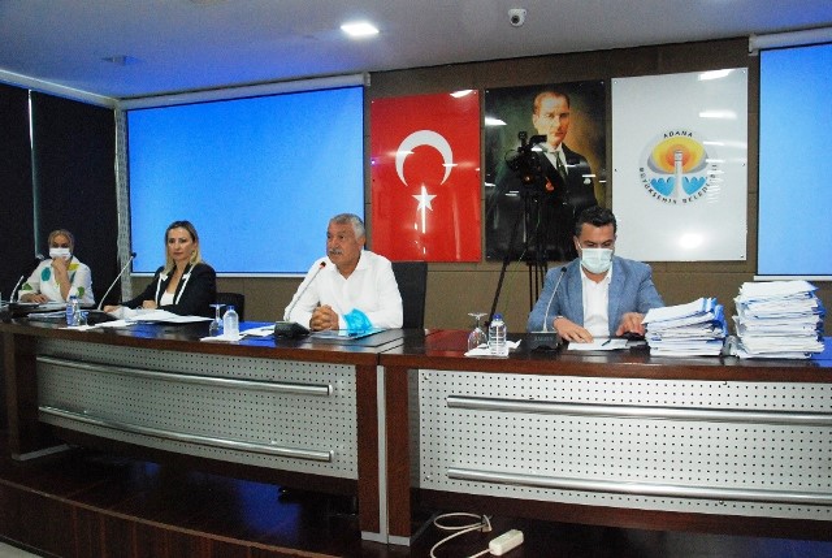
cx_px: 416
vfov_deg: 41.9
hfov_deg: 59.4
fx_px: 729
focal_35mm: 32
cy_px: 279
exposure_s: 1/60
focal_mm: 21
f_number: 5.6
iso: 1600
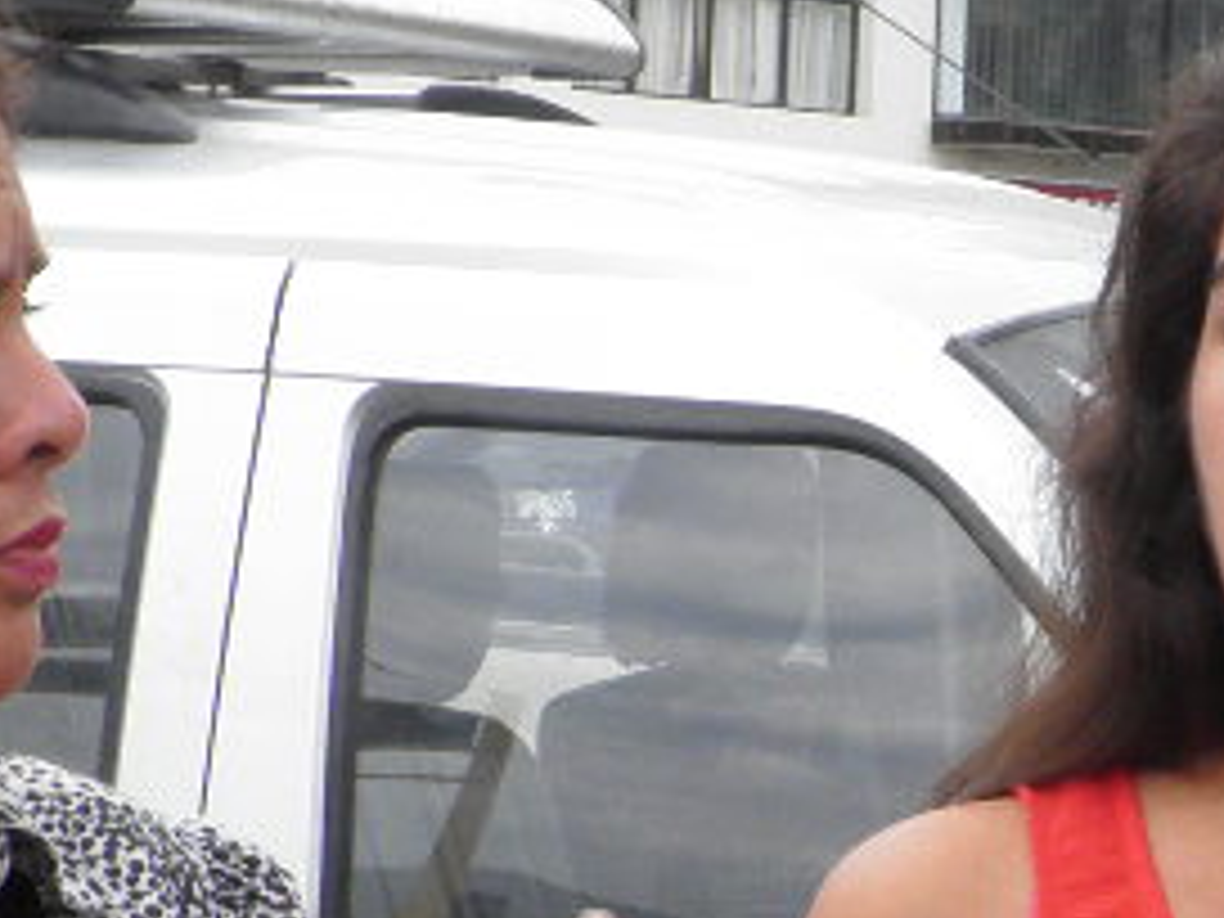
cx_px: 896
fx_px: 4667
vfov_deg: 11.2
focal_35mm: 132
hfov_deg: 14.9
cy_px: 819
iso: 50
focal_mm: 4.9
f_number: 5.7
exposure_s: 1/100
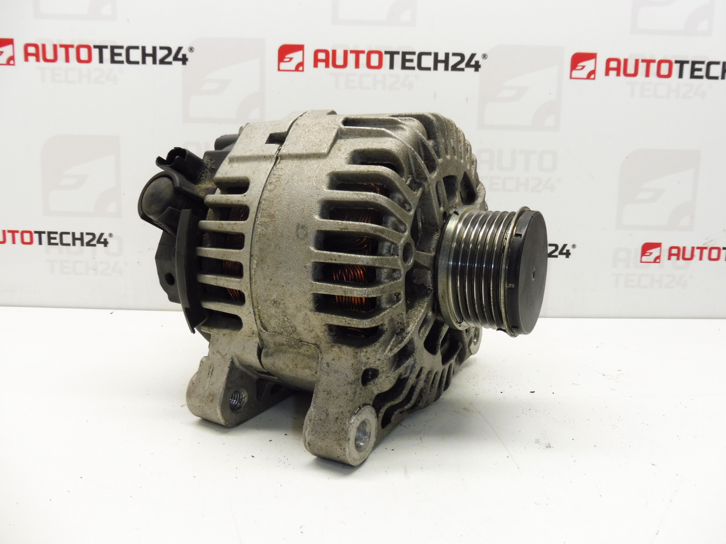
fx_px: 524
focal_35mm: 25
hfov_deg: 69.4
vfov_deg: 54.9
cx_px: 363
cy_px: 272
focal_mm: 4.4
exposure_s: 1/60
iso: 200
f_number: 3.5
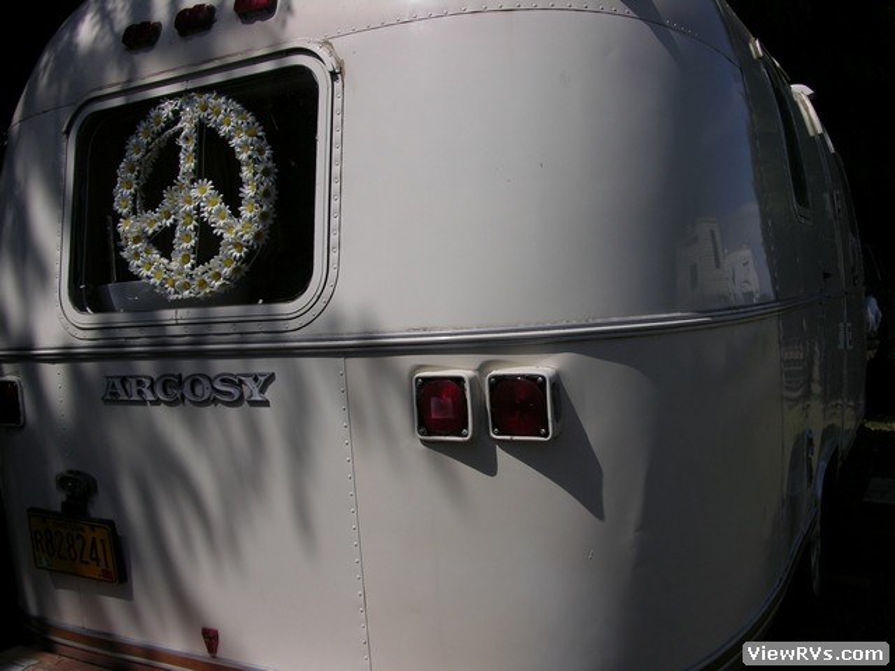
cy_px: 336
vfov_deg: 40.7
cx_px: 448
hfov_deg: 52.6
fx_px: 905
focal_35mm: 35
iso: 50
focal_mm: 8.9
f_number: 5.6
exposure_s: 1/812
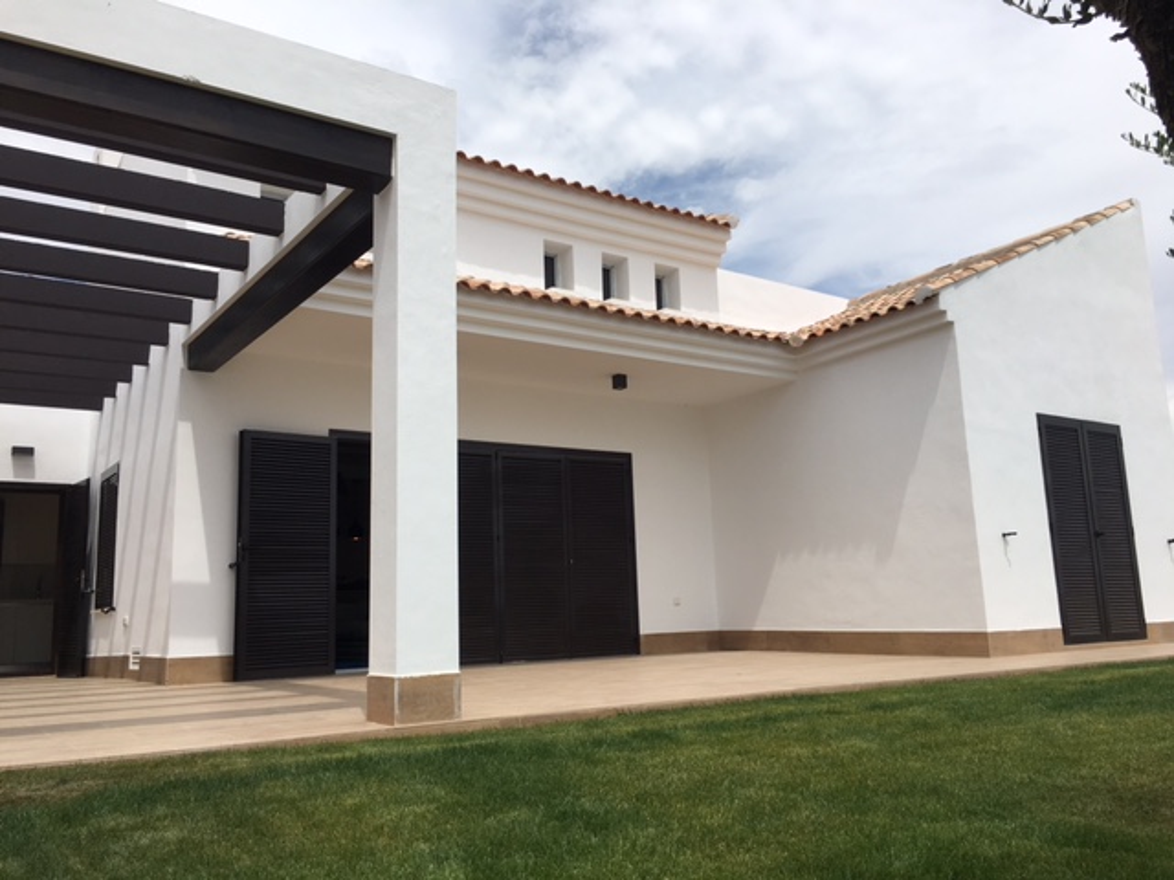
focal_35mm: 29
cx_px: 587
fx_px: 984
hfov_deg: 61.7
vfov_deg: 48.2
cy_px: 440
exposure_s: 1/2653
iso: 25
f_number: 2.2
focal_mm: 4.15
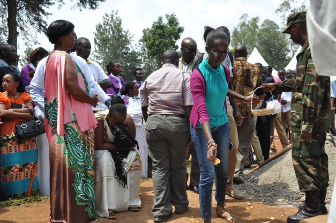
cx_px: 168
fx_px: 364
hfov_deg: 49.6
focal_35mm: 39
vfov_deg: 34.1
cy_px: 112
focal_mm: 26
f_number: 10
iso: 500
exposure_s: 1/400
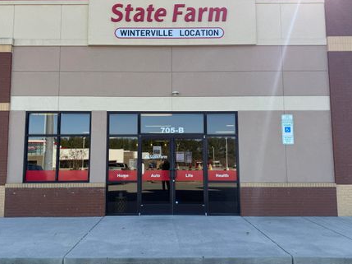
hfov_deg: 63.5
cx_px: 167
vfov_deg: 49.7
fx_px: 284
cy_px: 134
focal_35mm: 28
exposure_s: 1/1139
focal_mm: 6.76
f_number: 1.78
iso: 80
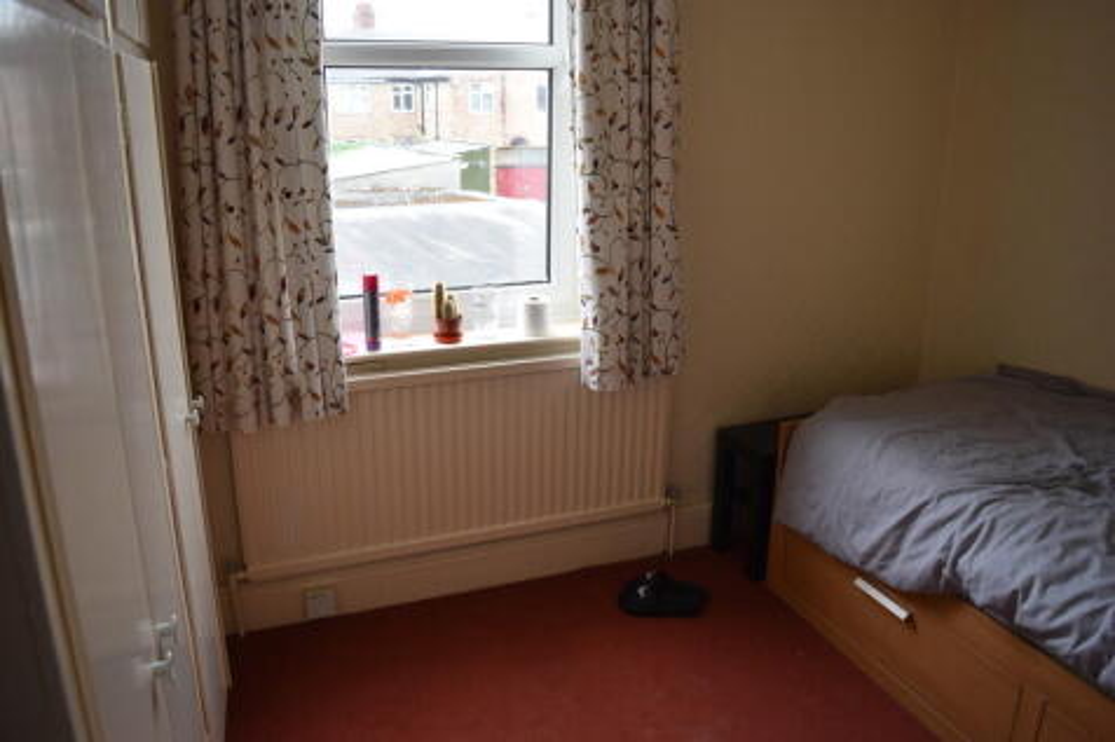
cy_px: 371
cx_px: 558
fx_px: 836
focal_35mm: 27
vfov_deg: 47.9
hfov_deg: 67.4
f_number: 4
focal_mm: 18
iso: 400
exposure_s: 1/60
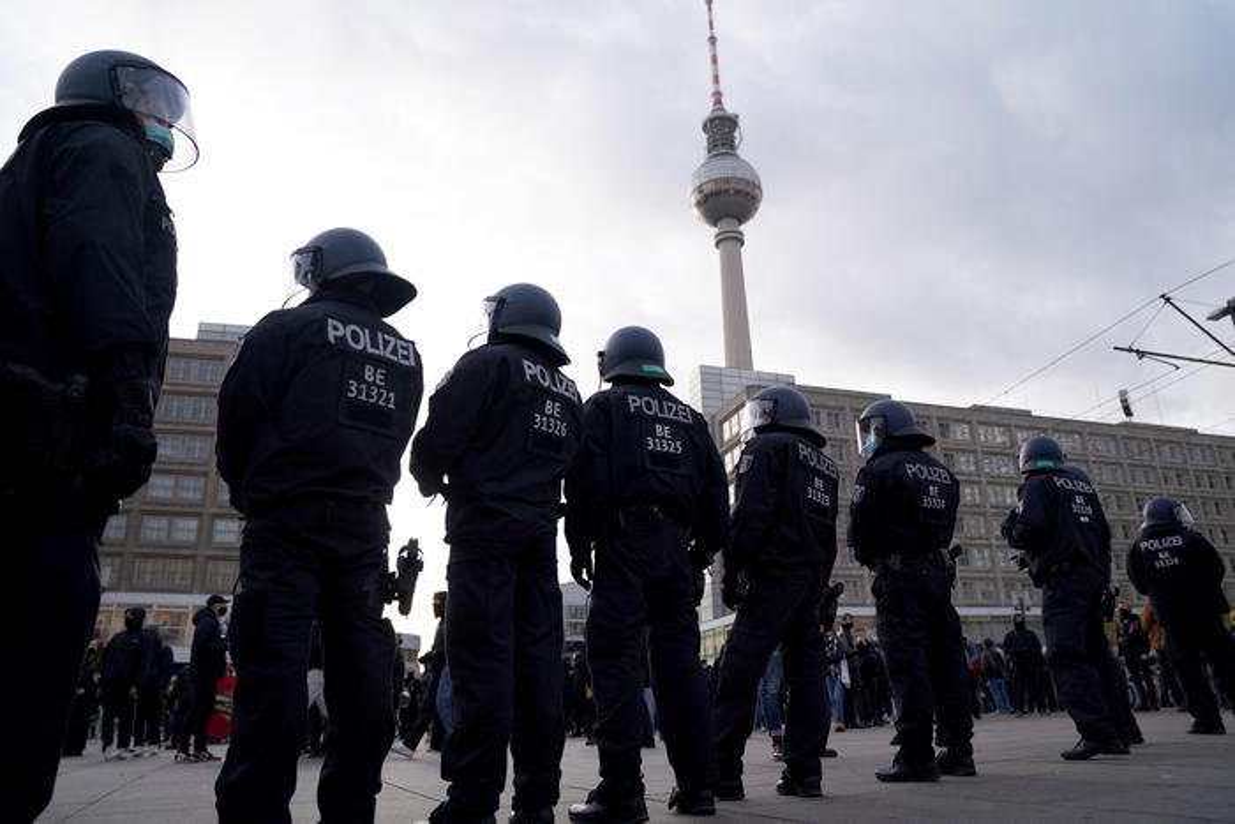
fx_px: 823
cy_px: 412
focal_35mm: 24
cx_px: 618
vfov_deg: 53.2
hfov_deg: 73.7
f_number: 2.8
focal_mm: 24
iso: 100
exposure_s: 1/320
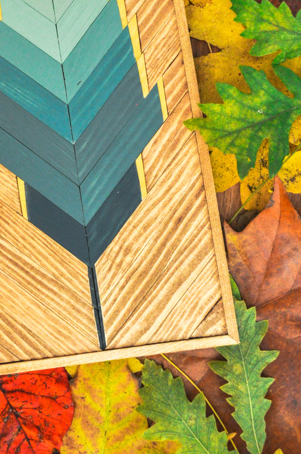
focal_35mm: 66
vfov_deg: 30.2
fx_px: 830
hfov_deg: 20.4
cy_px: 132
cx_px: 83
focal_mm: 26
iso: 1600
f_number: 4.2
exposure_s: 1/20
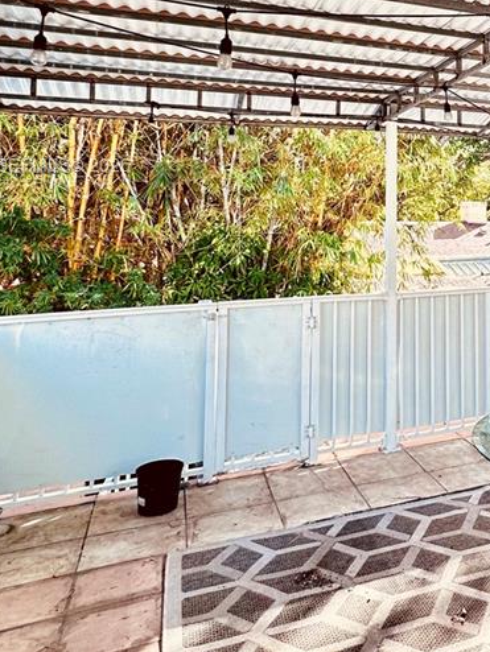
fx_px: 641
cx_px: 481
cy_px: 168
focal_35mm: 34
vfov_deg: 51.8
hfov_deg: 37.7
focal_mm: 2.22
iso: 50
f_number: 2.2
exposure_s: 1/100
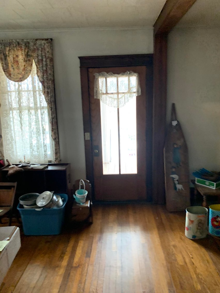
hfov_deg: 53.1
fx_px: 220
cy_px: 146
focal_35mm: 26
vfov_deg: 67.3
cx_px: 110
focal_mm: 4.25
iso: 400
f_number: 1.8
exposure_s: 1/42
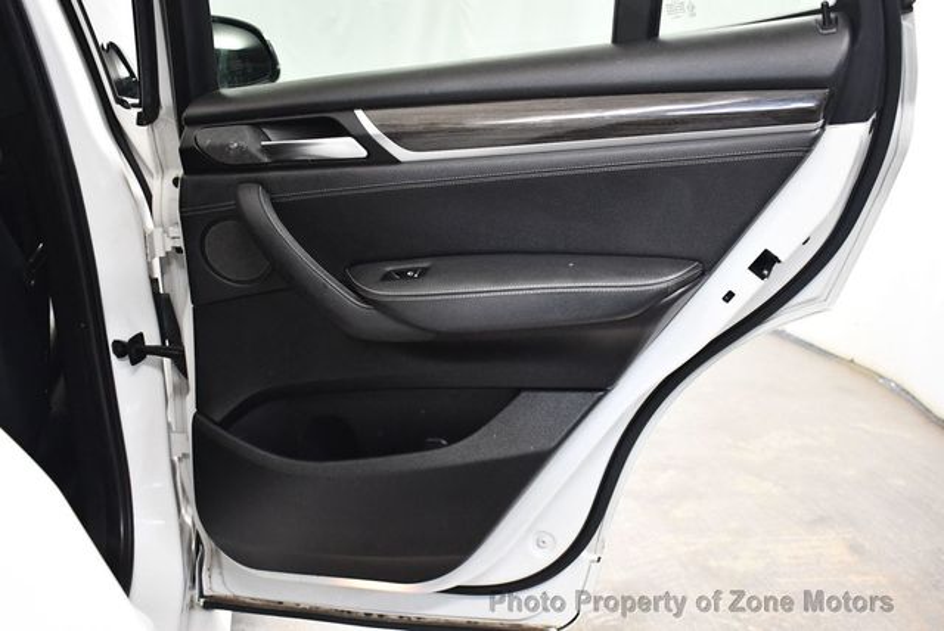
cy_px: 316
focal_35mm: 36
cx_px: 472
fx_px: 945
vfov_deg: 36.9
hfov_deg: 53.1
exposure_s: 1/60
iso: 3200
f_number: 3.5
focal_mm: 18
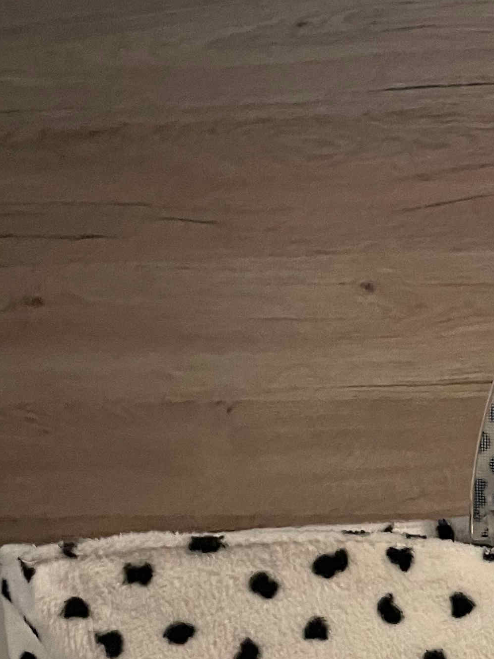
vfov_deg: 21.5
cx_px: 643
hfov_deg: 17.5
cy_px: 931
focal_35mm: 79
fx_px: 1503
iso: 320
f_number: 1.6
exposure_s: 1/50
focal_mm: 4.2
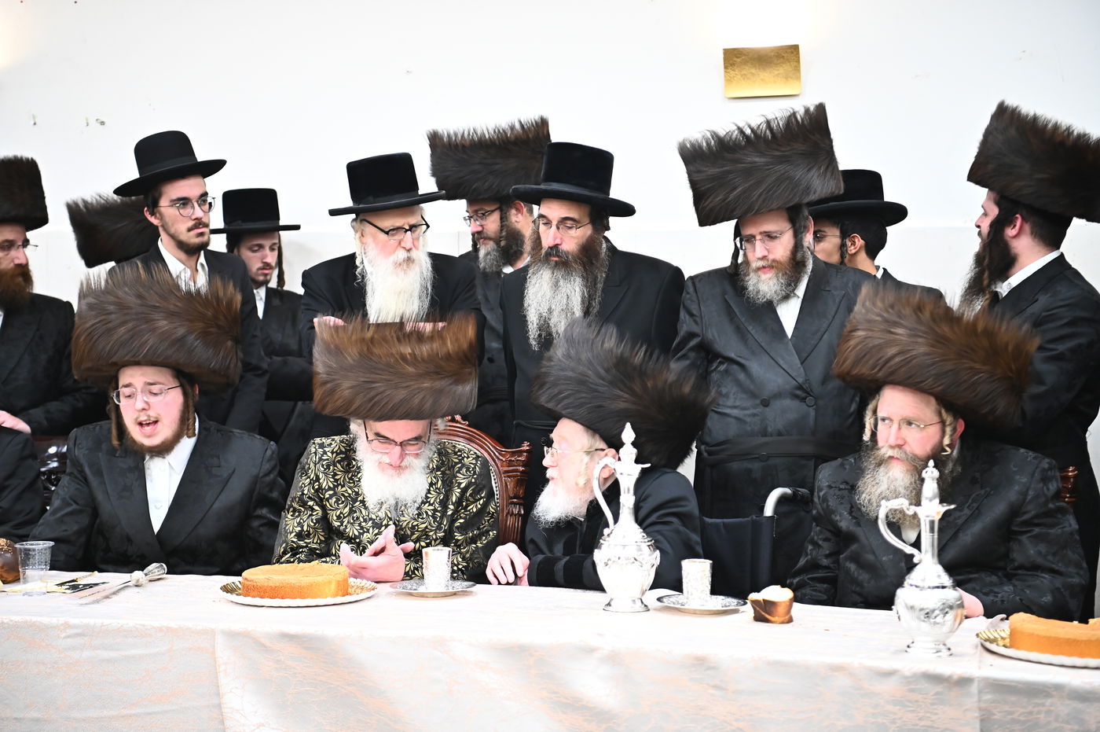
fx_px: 1771
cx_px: 550
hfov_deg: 34.5
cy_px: 366
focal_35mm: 58
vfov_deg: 23.3
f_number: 3.2
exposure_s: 1/200
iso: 2500
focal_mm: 58
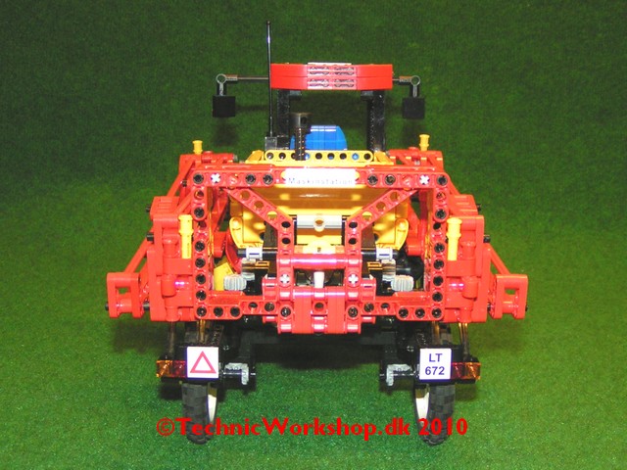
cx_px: 314
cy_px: 235
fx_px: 688
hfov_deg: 49.0
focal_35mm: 38
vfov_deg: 37.7
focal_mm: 5.8
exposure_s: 1/40
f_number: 2.8
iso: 200
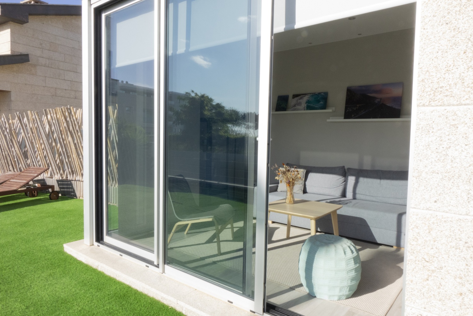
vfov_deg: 53.1
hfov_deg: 73.7
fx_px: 315
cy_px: 158
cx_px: 236
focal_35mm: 24
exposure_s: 1/200
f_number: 16
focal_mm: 8.8
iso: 800
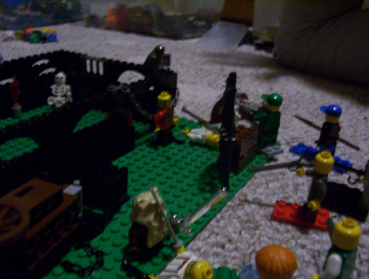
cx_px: 184
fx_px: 459
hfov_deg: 43.8
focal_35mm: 43
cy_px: 140
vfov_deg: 33.7
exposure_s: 1/8
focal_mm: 5.77
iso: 200
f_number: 2.73
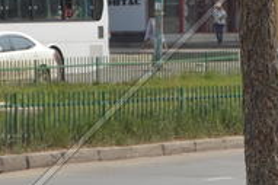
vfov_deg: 3.6
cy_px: -109
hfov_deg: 5.4
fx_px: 2911
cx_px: 331
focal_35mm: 377
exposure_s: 1/200
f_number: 7.1
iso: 100
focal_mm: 55
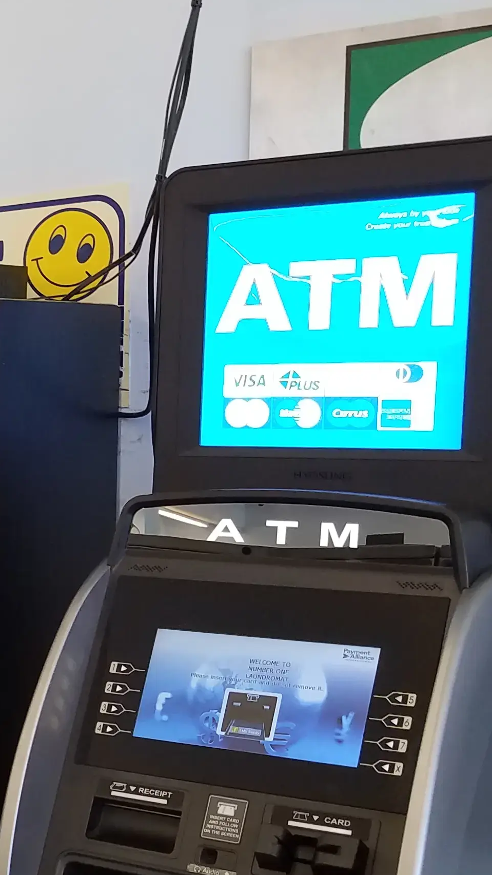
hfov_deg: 14.8
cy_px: 565
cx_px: -485
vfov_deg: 31.3
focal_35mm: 67
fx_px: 1554
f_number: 1.7
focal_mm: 4.2
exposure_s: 1/60
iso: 64
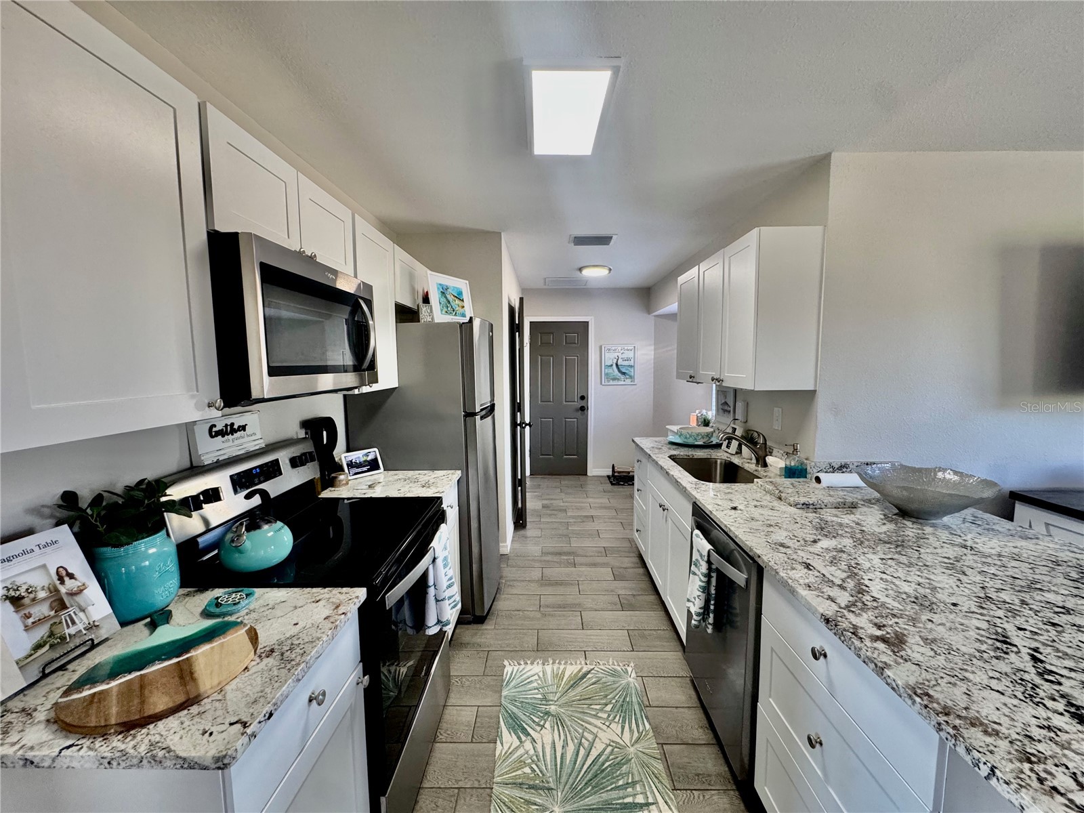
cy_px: 406
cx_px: 542
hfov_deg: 102.1
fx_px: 438
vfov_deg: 85.7
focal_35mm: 14
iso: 250
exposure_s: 1/120
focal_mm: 2.22
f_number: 2.2
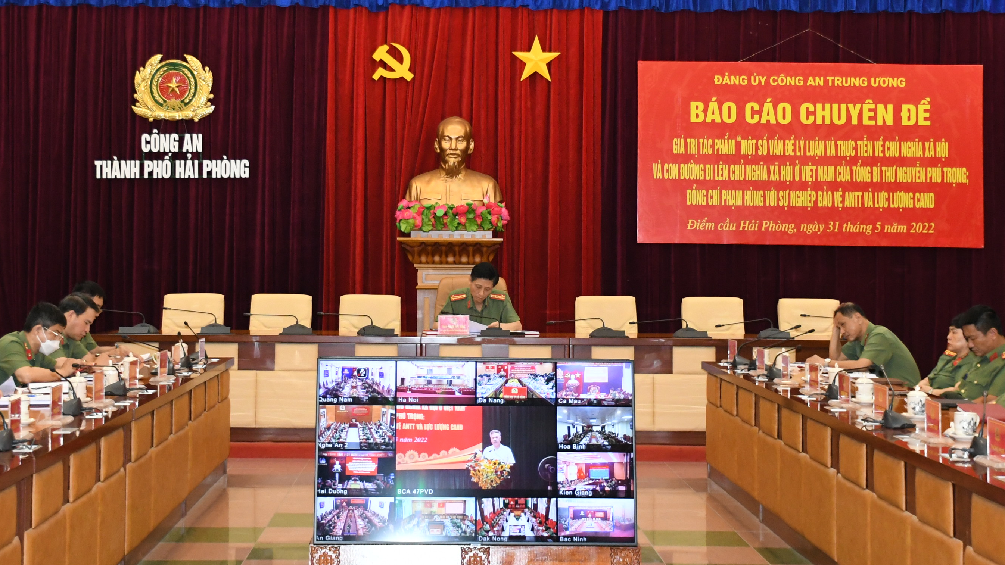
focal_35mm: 66
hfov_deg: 32.0
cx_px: 478
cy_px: 190
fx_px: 1754
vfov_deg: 18.3
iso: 2500
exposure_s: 1/200
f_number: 4
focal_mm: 27
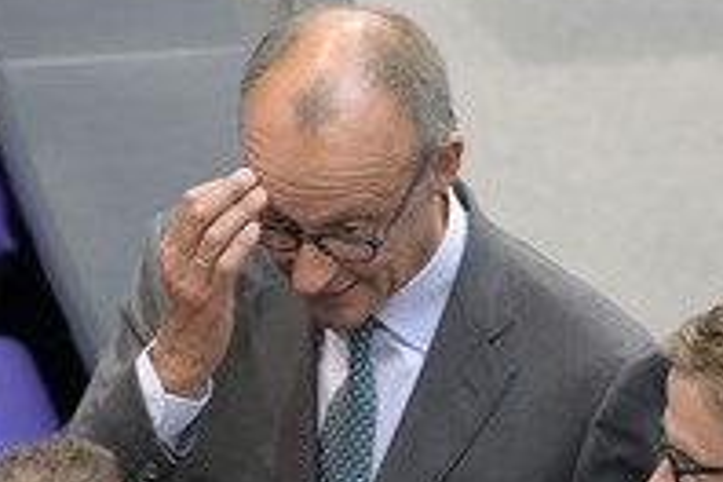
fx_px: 9137
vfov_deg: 3.0
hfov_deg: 4.5
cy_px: 435
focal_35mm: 455
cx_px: 276
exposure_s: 1/320
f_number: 5.6
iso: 10000
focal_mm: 200
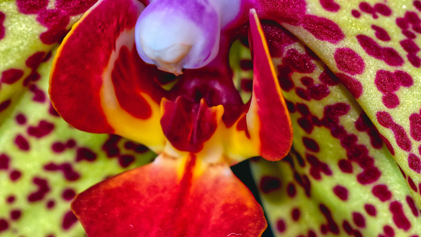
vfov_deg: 5.3
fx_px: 2553
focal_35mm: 229
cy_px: 73
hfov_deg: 9.4
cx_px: 179
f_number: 11
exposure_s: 1/60
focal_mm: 105
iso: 200
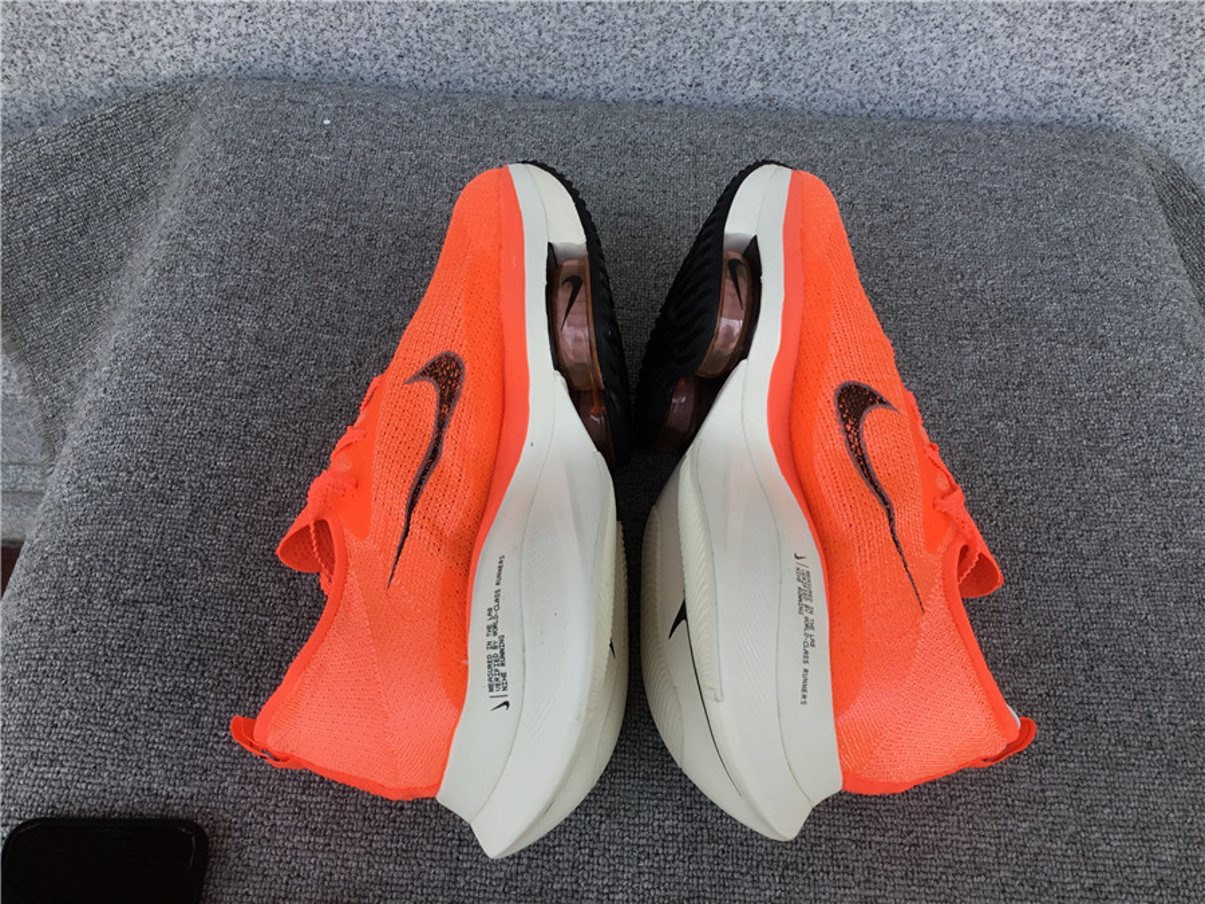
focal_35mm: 31
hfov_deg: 58.4
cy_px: 452
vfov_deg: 45.4
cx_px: 602
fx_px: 1079
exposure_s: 1/319
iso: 25
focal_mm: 3.3
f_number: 2.4
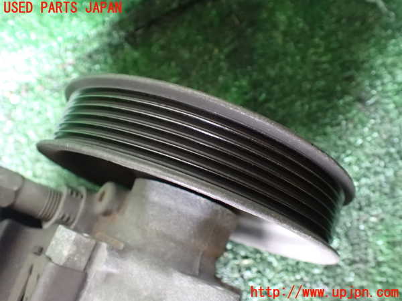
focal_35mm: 30
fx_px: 348
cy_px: 150
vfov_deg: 46.8
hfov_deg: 60.0
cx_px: 201
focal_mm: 5.4
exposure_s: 1/20
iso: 1600
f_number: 2.3
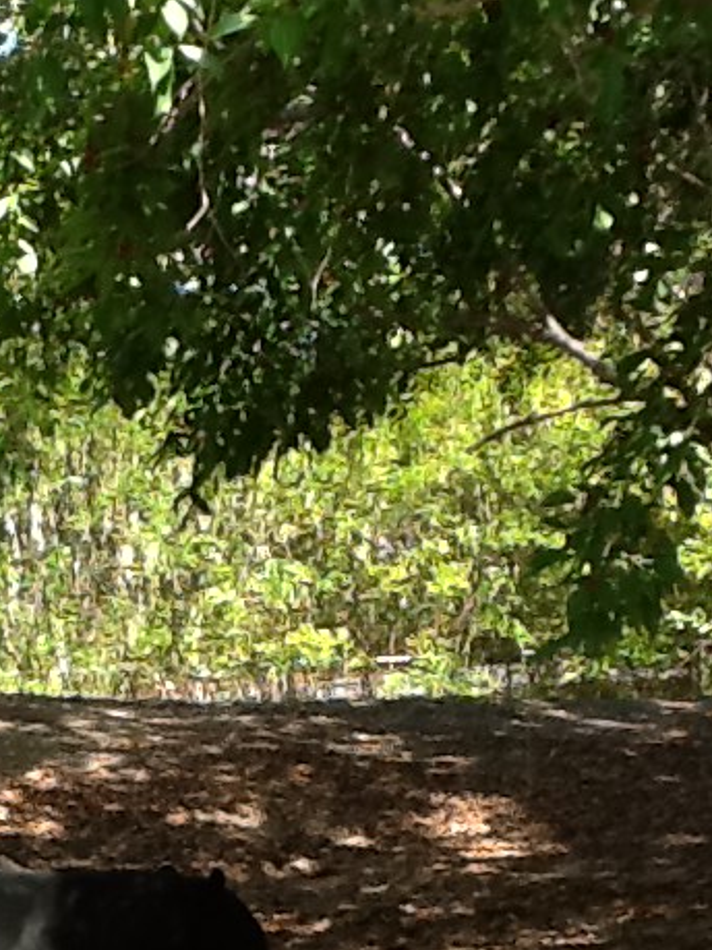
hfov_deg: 21.3
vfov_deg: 27.9
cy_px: 857
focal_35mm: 67
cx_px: 35
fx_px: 1838
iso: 64
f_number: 2.4
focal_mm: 2.03
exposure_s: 1/287
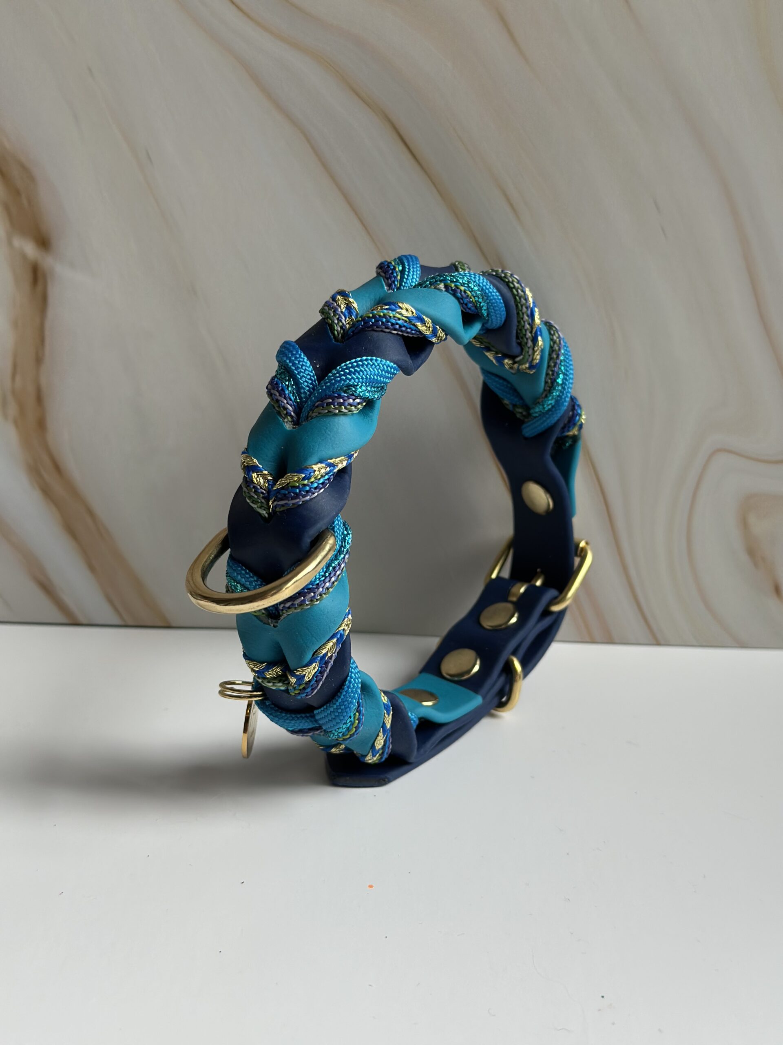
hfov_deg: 30.3
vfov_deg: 39.7
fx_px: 1448
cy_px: 522
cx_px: 392
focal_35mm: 48
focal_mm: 6.86
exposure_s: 1/245
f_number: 1.78
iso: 80
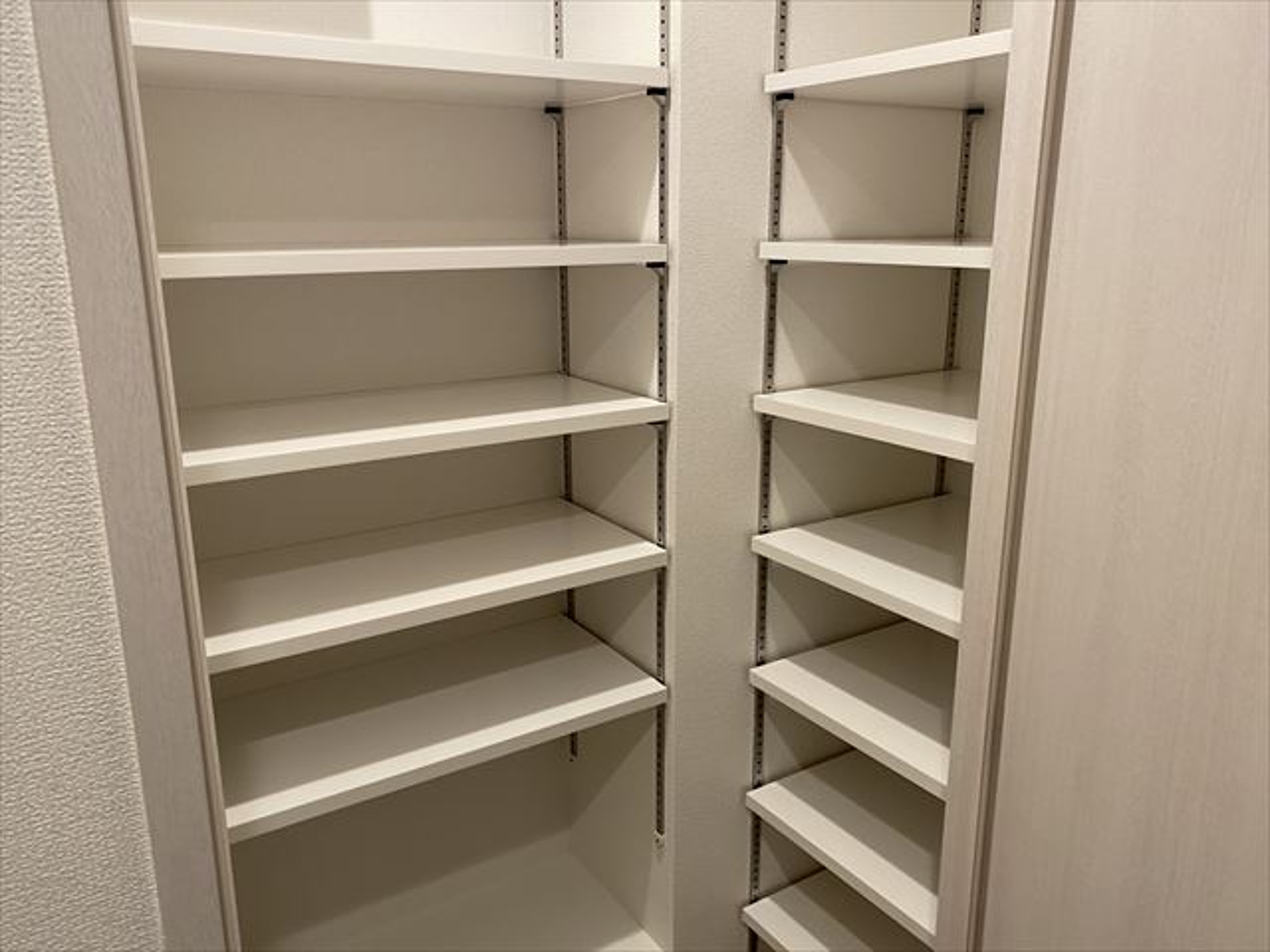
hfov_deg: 67.3
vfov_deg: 53.1
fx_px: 954
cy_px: 476
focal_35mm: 26
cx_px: 635
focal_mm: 4.25
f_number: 1.8
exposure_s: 1/50
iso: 80
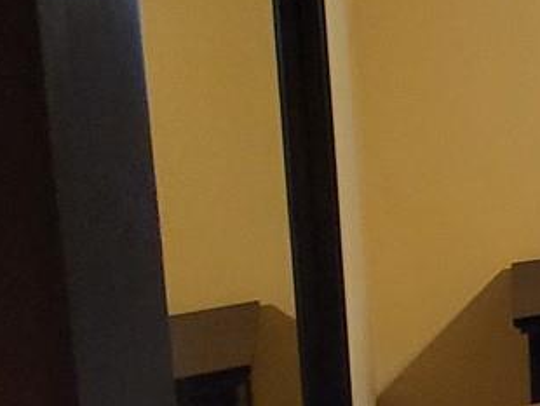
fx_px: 1046
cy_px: 19
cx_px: 1355
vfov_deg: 21.3
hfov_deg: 14.4
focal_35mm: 67
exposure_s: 1/30
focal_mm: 2.2
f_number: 2.2
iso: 400
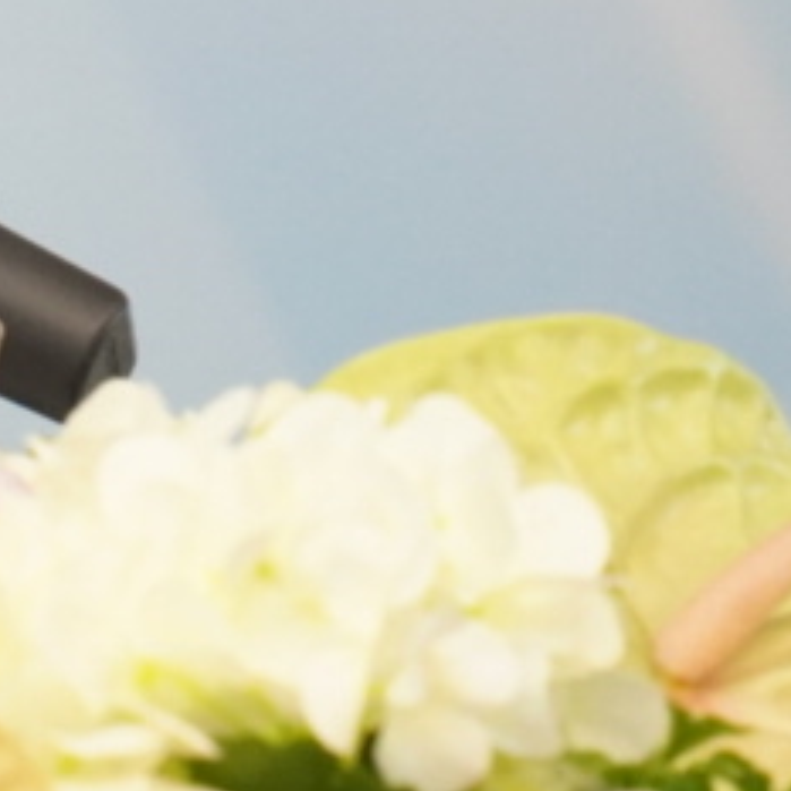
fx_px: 30506
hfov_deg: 1.5
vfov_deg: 1.5
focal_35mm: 1180
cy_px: -462
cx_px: -1674
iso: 8000
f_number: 5.6
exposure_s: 1/125
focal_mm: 200
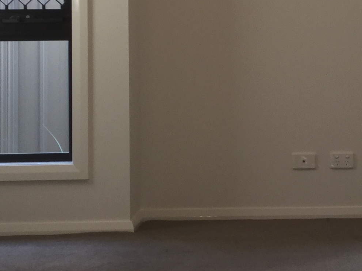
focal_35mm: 102
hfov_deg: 19.1
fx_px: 1067
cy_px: 65
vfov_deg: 14.4
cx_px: 292
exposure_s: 1/33
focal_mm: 3.3
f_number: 2.4
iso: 40
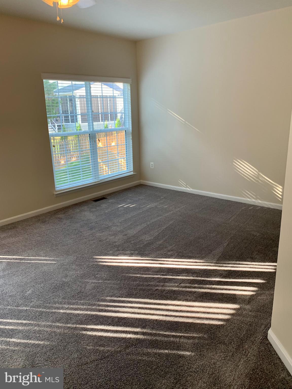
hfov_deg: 53.1
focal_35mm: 26
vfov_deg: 67.3
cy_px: 194
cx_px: 146
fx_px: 292
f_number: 1.8
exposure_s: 1/60
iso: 50
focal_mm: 4.25
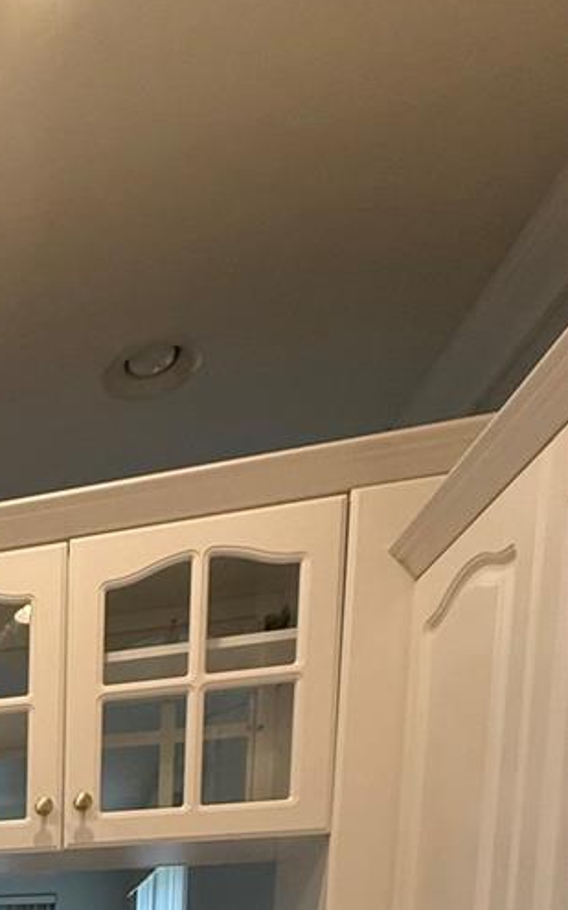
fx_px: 892
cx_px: -256
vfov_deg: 39.6
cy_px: 1081
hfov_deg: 26.7
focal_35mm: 36
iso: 320
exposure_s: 1/120
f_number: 2.2
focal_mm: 2.22
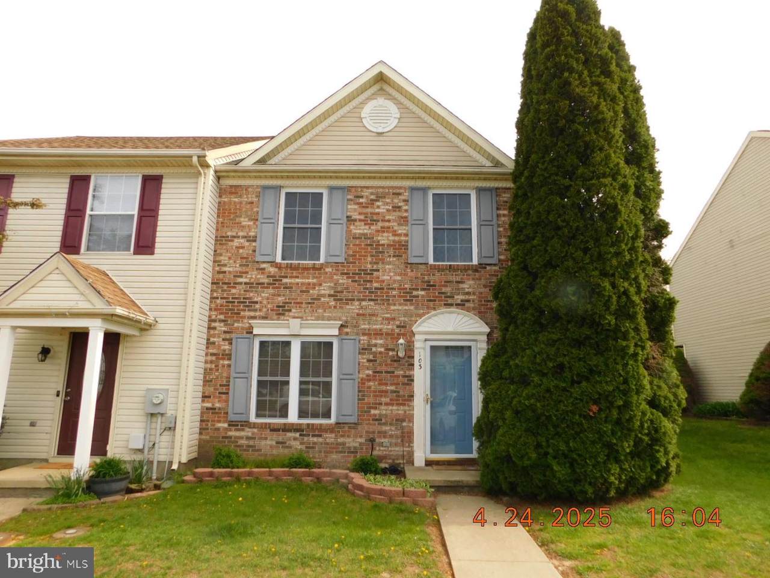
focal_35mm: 23
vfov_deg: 58.9
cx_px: 385
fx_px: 512
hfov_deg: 73.9
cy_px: 289
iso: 125
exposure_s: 1/640
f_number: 3
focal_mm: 4
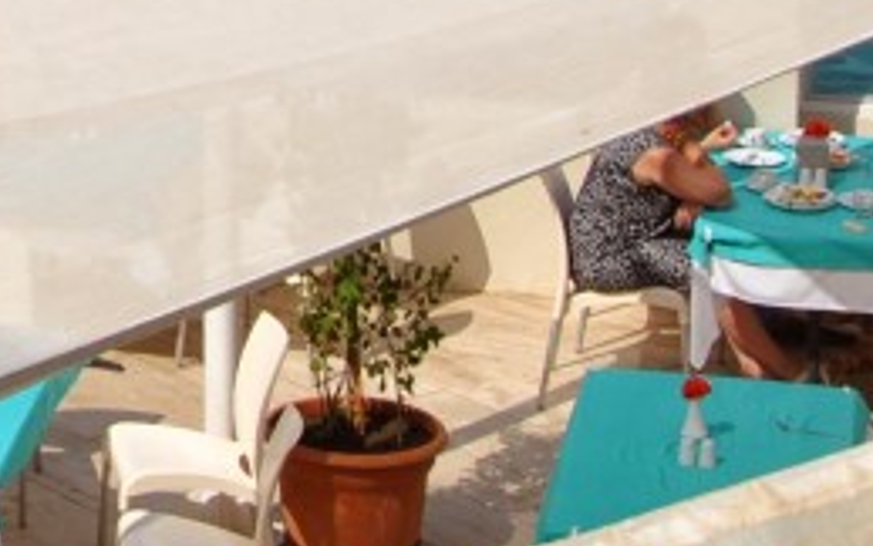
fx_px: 3879
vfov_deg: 7.8
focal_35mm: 163
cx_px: -376
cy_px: -482
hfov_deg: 12.3
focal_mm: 24
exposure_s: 1/320
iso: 100
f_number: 9
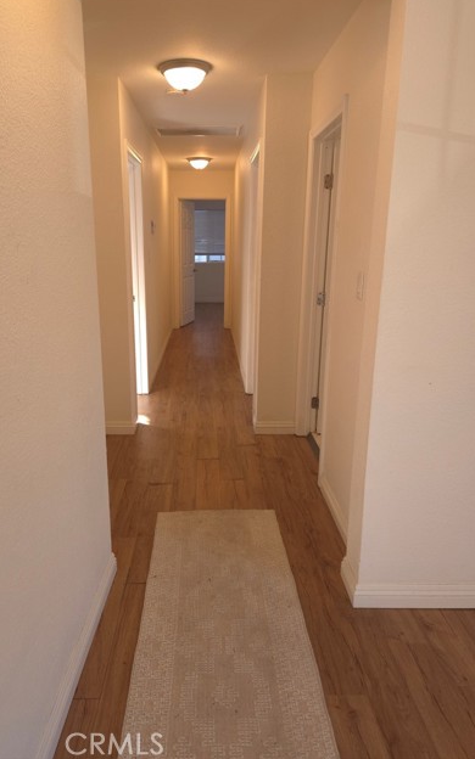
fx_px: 518
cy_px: 372
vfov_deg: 72.5
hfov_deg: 49.1
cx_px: 205
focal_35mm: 25
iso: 50
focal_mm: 5.4
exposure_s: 1/60
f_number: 1.8
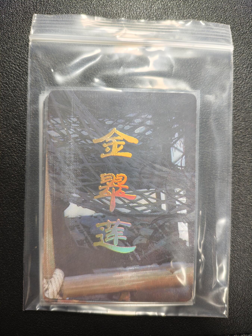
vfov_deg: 67.3
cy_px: 168
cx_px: 126
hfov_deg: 53.1
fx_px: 252
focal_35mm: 26
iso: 500
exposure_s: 1/50
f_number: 1.5
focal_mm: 4.94
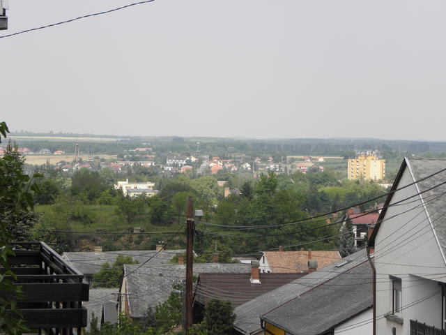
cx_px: 223
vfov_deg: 10.9
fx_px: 1752
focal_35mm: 136
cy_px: 168
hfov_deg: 14.5
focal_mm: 24.29
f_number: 5.6
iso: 64
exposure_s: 1/250
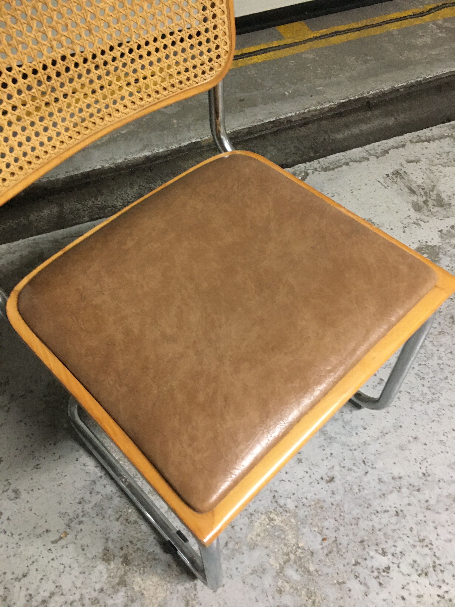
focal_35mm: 29
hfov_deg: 48.2
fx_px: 508
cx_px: 228
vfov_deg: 61.7
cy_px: 304
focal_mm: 4.15
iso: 200
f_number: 2.2
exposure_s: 1/25
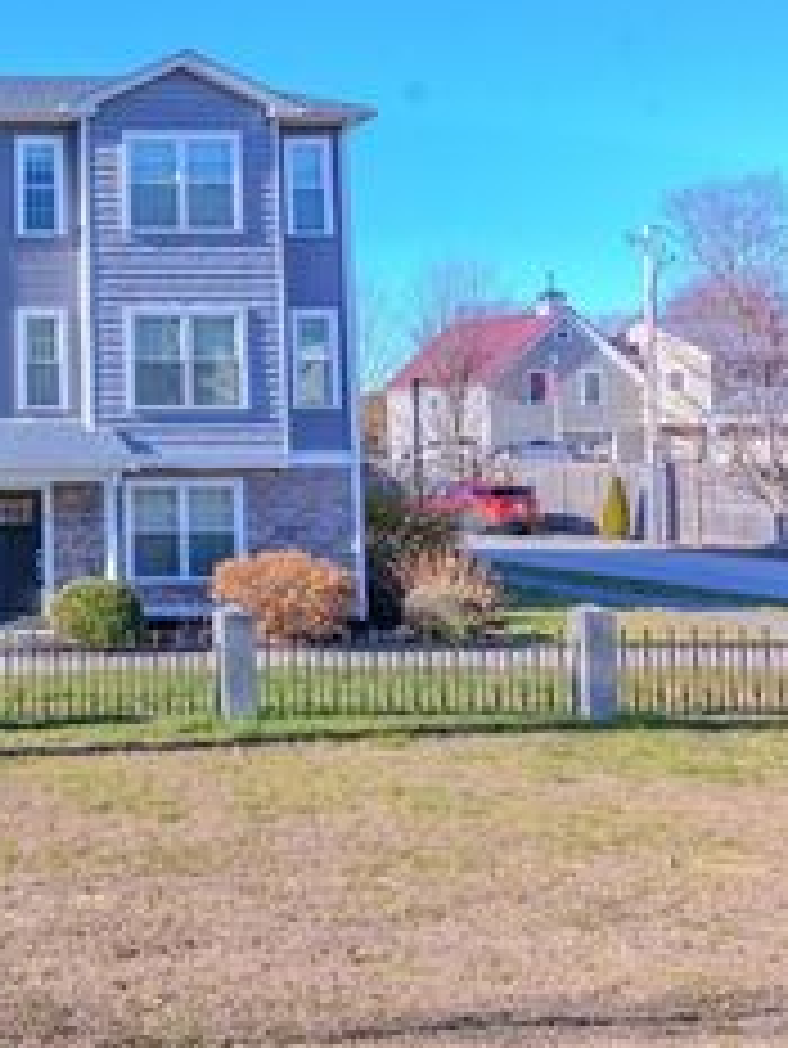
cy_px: 362
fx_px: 1061
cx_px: -225
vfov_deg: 51.8
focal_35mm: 35
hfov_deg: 31.7
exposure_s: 1/1600
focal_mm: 17
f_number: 8
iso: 1600
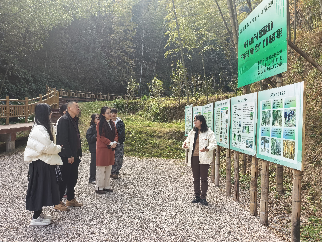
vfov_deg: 36.8
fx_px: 363
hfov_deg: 47.9
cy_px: 121
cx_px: 161
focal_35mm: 39
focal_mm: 6.98
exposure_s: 1/100
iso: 50
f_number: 4
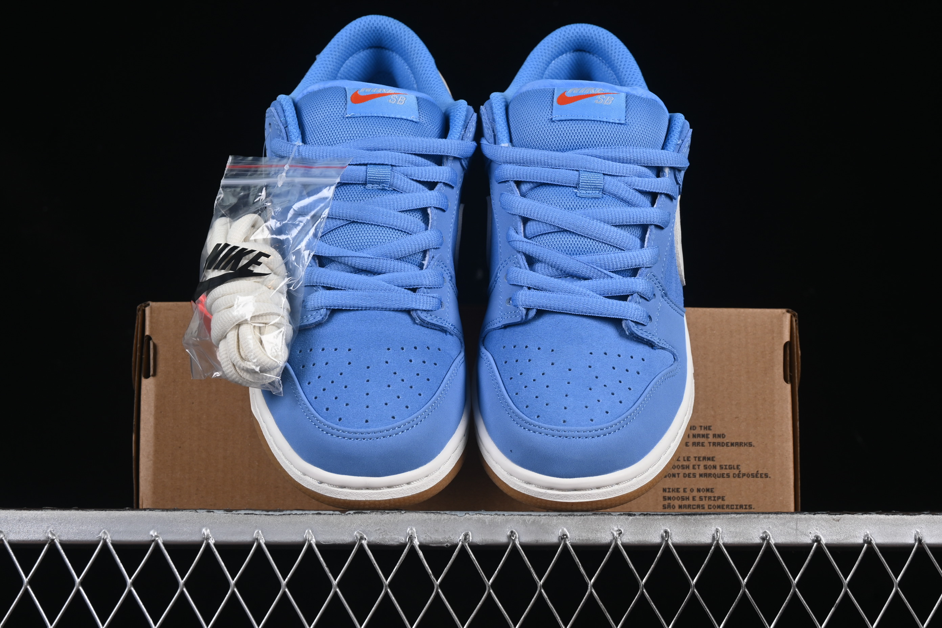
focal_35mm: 72
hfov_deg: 28.1
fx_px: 1884
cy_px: 314
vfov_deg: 18.9
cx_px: 471
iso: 160
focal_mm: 48
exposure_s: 1/80
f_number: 8
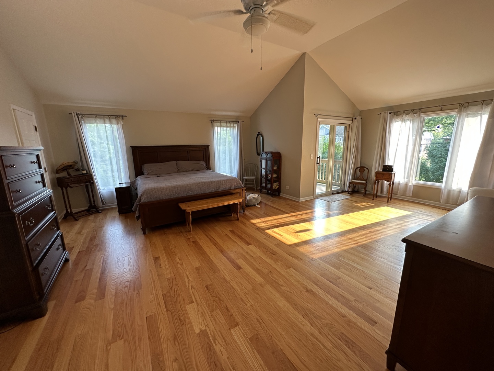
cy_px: 186
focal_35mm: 14
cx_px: 247
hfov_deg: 102.1
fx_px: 200
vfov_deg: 85.7
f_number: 2.2
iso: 125
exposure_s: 1/99
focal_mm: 2.22
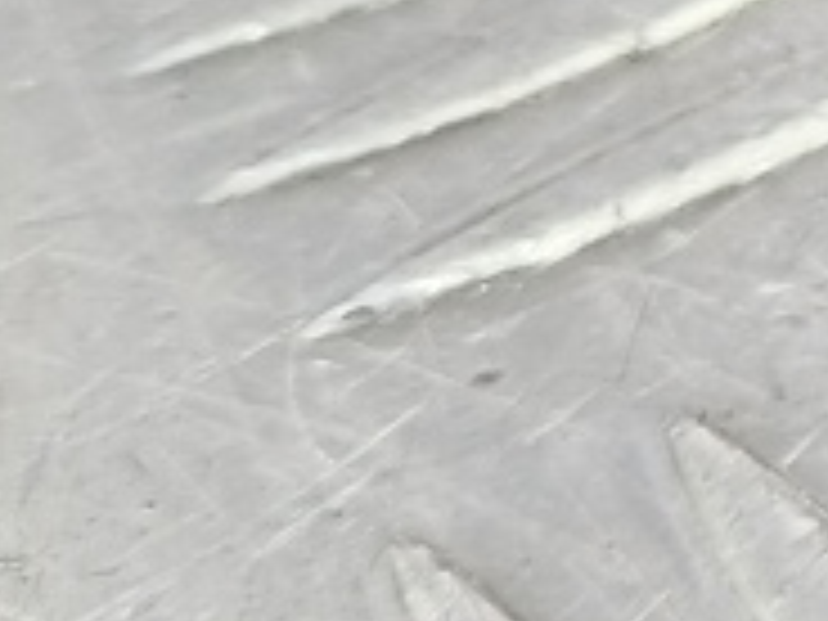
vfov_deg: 10.9
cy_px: -490
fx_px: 3062
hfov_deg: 11.4
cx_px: 2241
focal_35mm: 128
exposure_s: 1/50
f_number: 1.6
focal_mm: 4.11
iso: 175
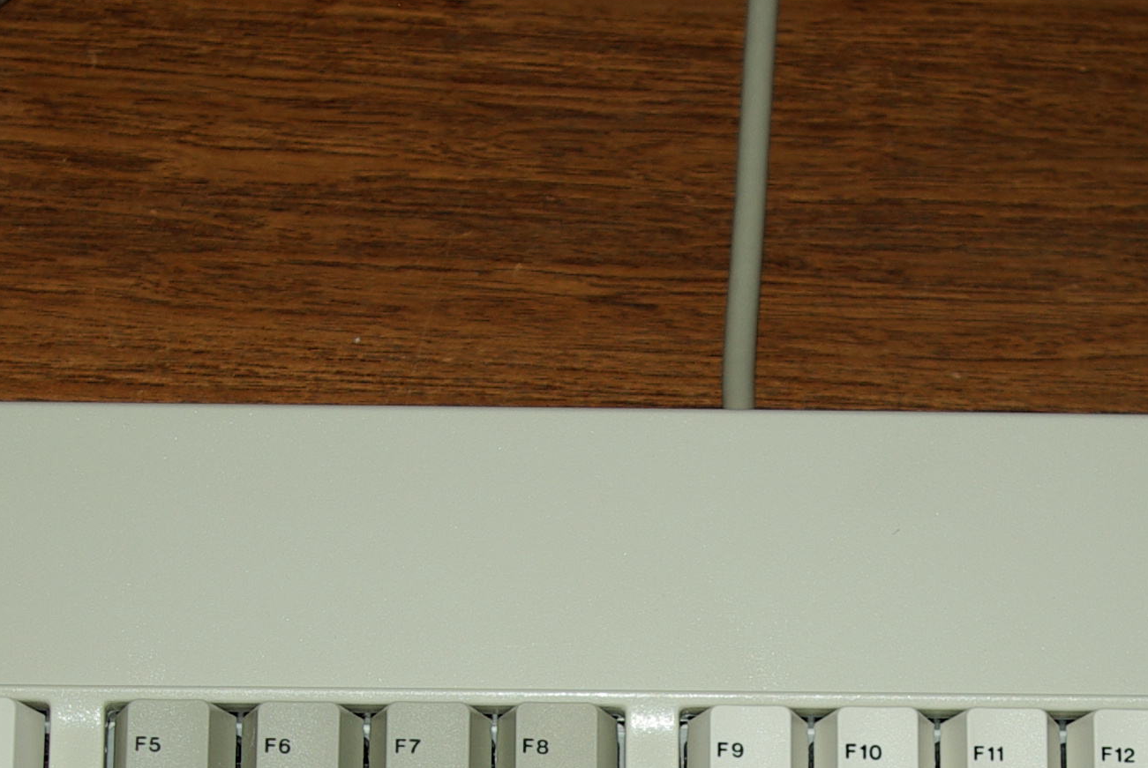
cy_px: 1080
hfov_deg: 16.3
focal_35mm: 125
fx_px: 3991
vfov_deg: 10.7
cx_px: 743
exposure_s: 1/45
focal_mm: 28
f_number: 4
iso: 100
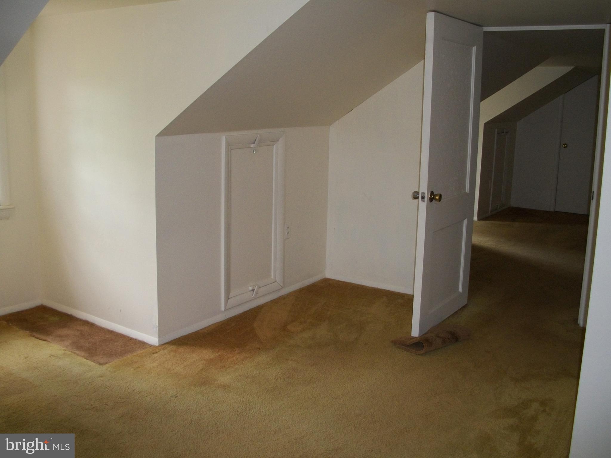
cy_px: 229
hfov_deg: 52.6
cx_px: 306
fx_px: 618
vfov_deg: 40.7
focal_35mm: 35
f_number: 3.1
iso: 160
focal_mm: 6.3
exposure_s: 1/30
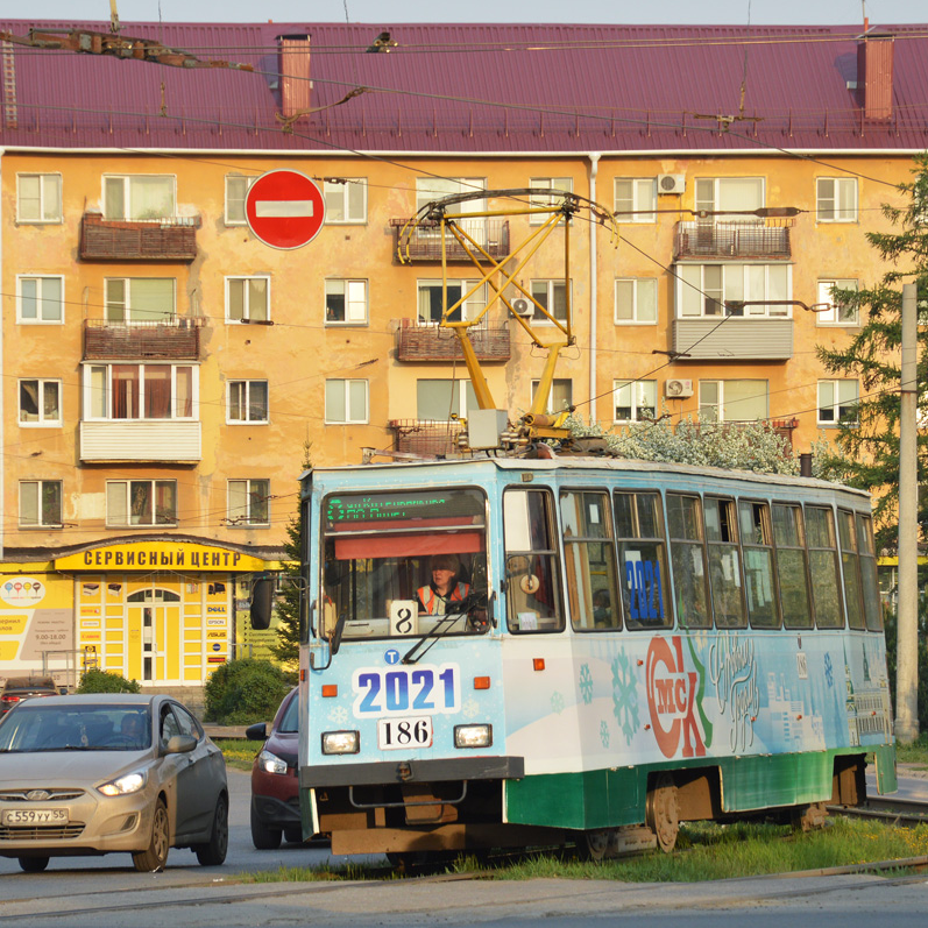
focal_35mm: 202
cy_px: 463
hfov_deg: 8.7
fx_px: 6116
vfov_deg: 8.7
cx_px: 578
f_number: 7.1
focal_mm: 105
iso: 200
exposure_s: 1/320
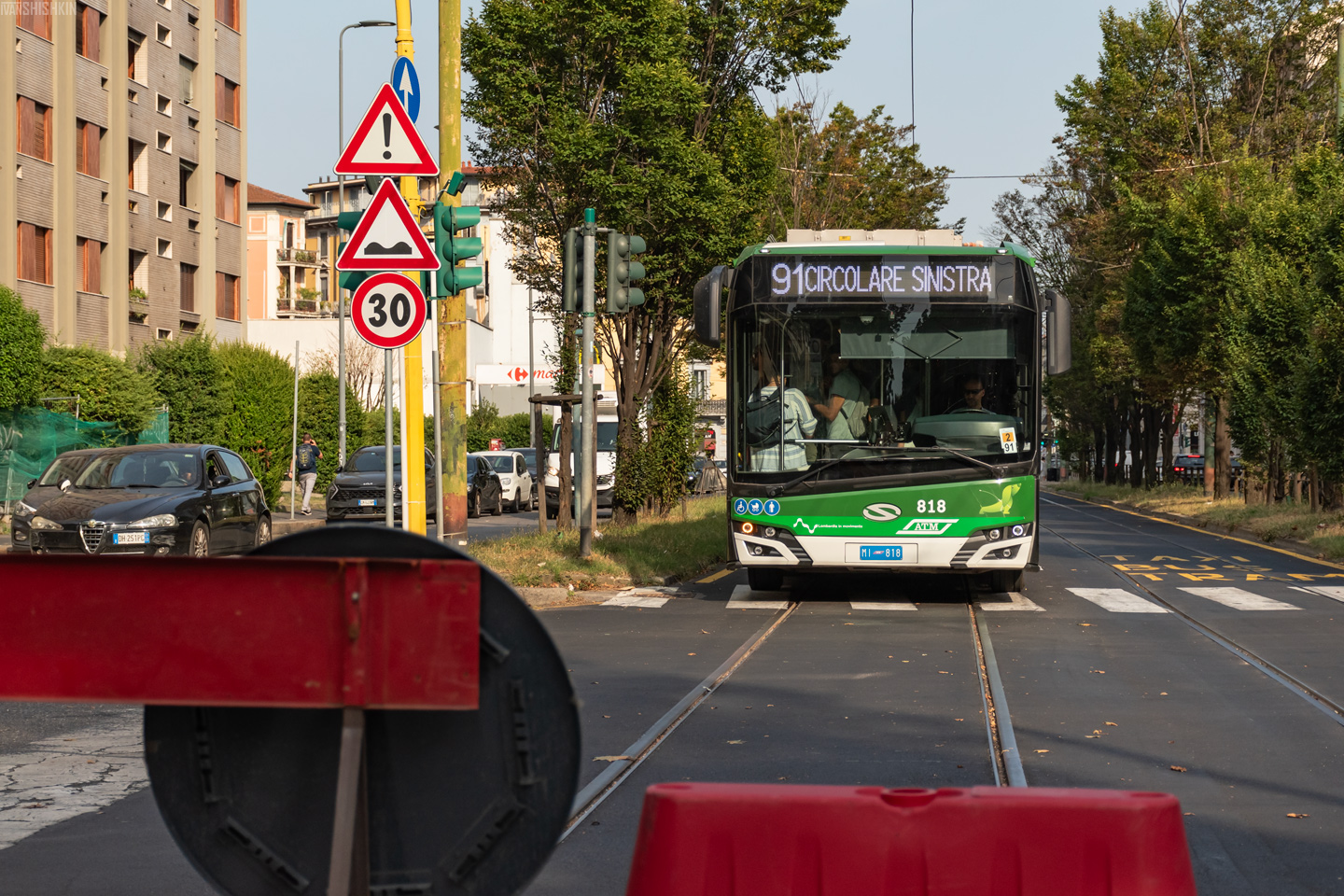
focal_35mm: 72
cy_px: 448
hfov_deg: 28.1
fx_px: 2688
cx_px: 672
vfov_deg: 18.9
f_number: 5
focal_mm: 48
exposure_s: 1/1600
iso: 400
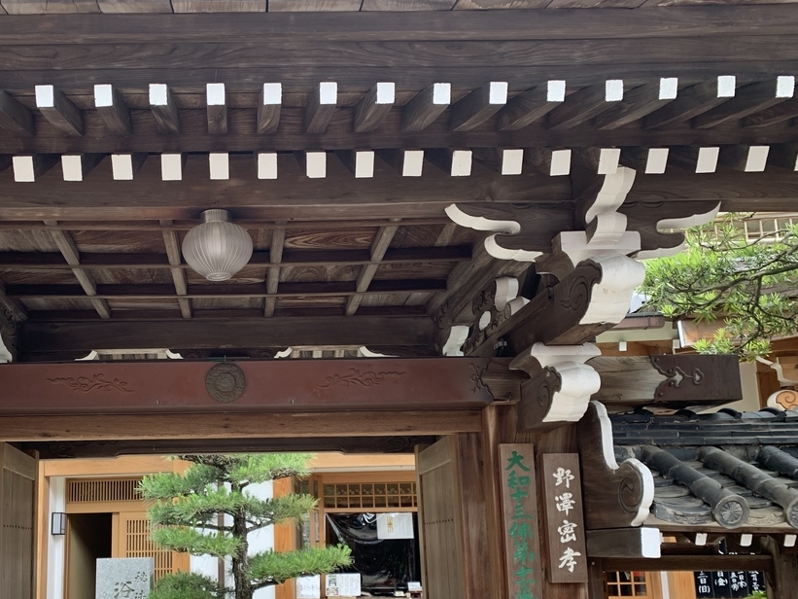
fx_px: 876
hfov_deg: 47.8
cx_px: 236
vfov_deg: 37.3
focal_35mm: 38
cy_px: 399
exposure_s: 1/122
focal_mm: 4.25
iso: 32
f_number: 1.8
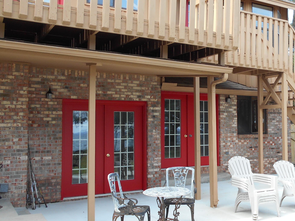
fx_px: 341
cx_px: 200
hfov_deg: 46.0
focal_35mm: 40
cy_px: 106
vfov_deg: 36.0
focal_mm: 4.6
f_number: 3.2
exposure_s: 1/160
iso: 80
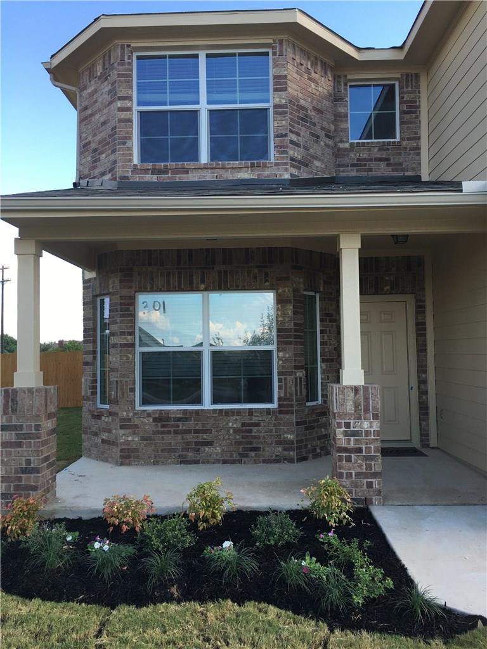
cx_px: 244
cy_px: 324
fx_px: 544
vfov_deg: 61.7
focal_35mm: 29
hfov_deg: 48.2
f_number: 2.2
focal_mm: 4.15
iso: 25
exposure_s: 1/292
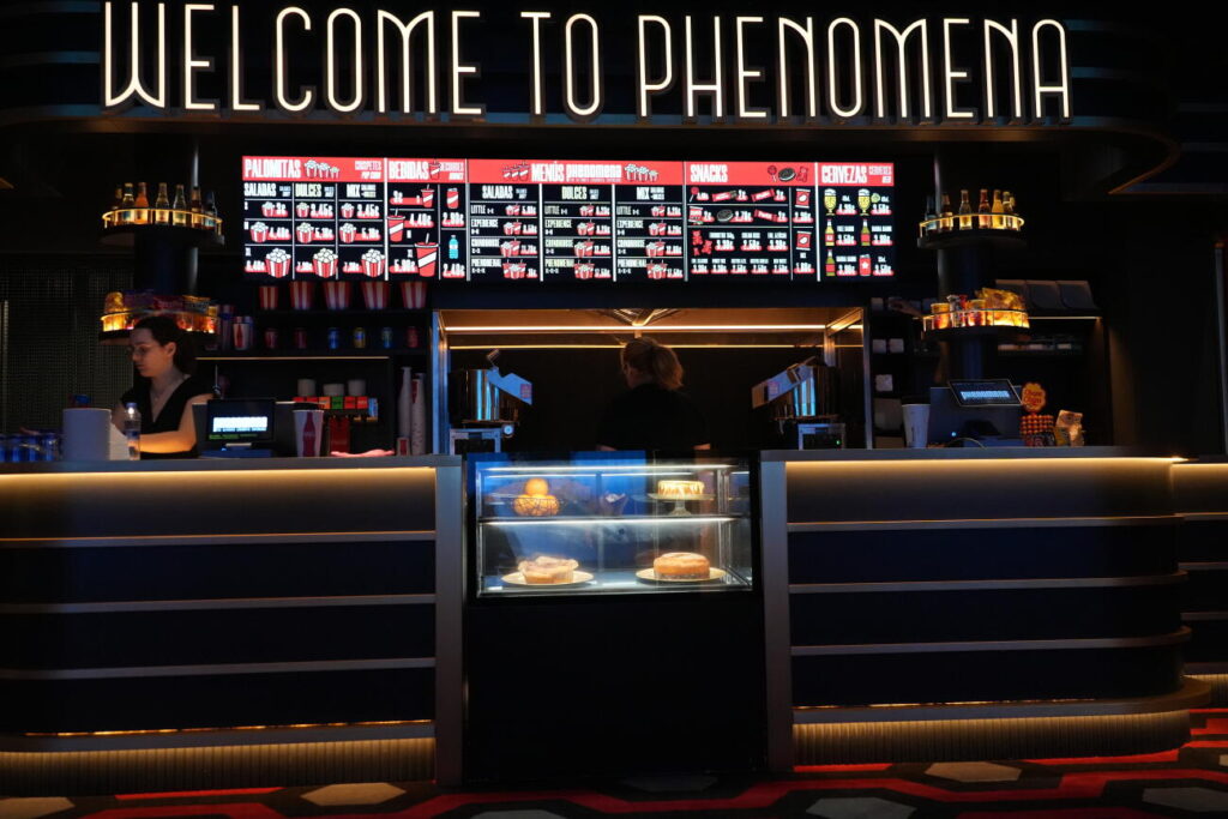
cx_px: 614
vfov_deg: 38.9
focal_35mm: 34
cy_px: 410
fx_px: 1160
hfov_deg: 55.8
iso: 6400
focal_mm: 34
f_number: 5
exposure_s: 1/160
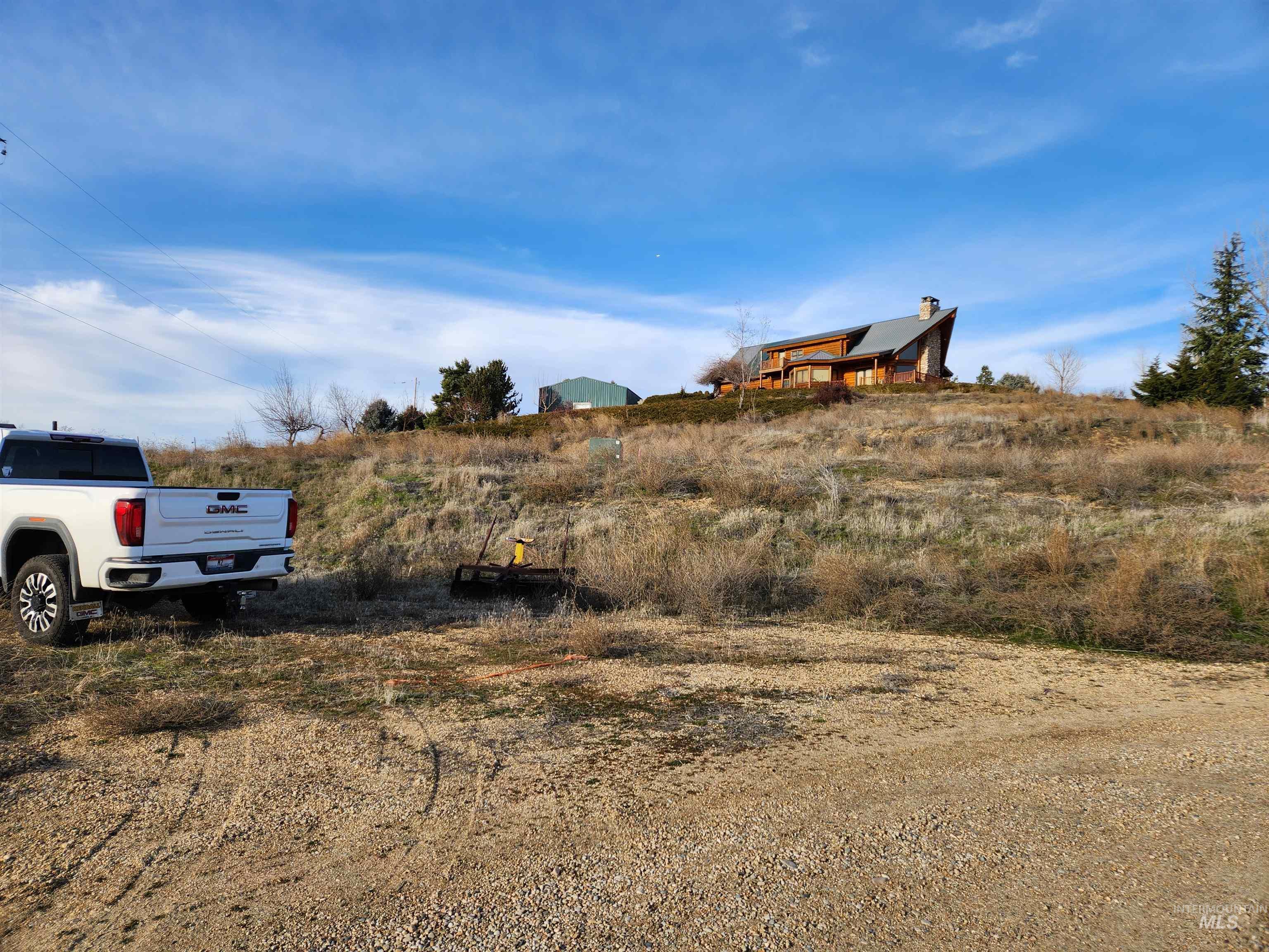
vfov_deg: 58.9
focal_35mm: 23
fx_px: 843
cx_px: 634
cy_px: 476
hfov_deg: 73.9
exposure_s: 1/1027
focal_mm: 5.4
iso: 20
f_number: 1.8
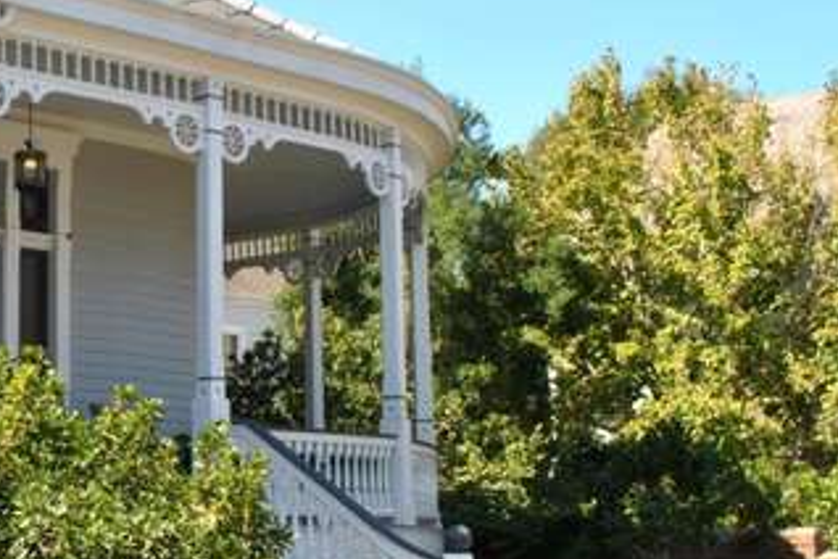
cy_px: 281
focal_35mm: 68
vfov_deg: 20.0
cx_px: -42
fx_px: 1583
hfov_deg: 27.6
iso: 100
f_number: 7.1
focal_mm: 18
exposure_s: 1/200
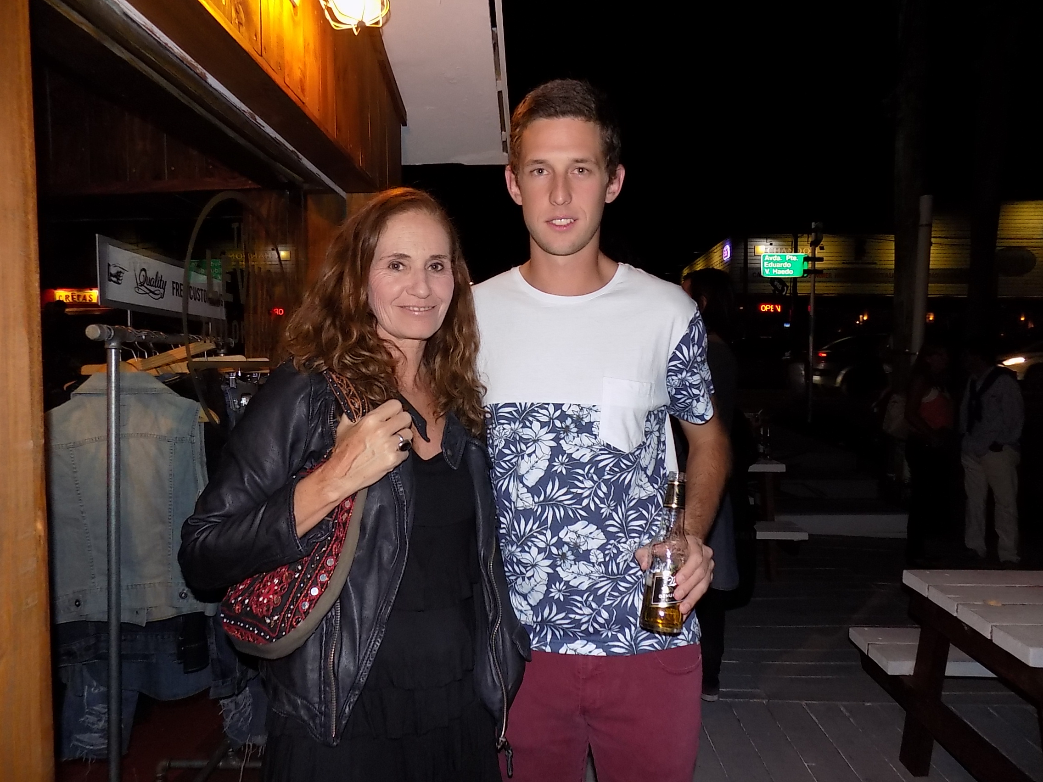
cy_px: 391
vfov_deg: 58.9
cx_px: 522
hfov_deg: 73.9
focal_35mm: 23
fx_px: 693
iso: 200
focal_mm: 4
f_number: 3.1
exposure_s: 1/30
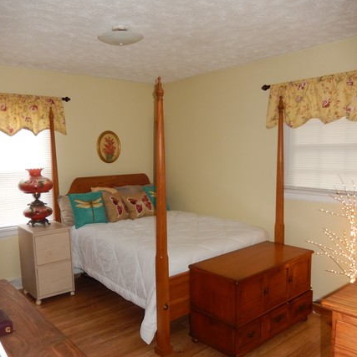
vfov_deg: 53.9
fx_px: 350
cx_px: 180
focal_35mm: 30
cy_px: 198
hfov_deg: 54.0
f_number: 3.4
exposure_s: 1/30
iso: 220
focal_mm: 4.5
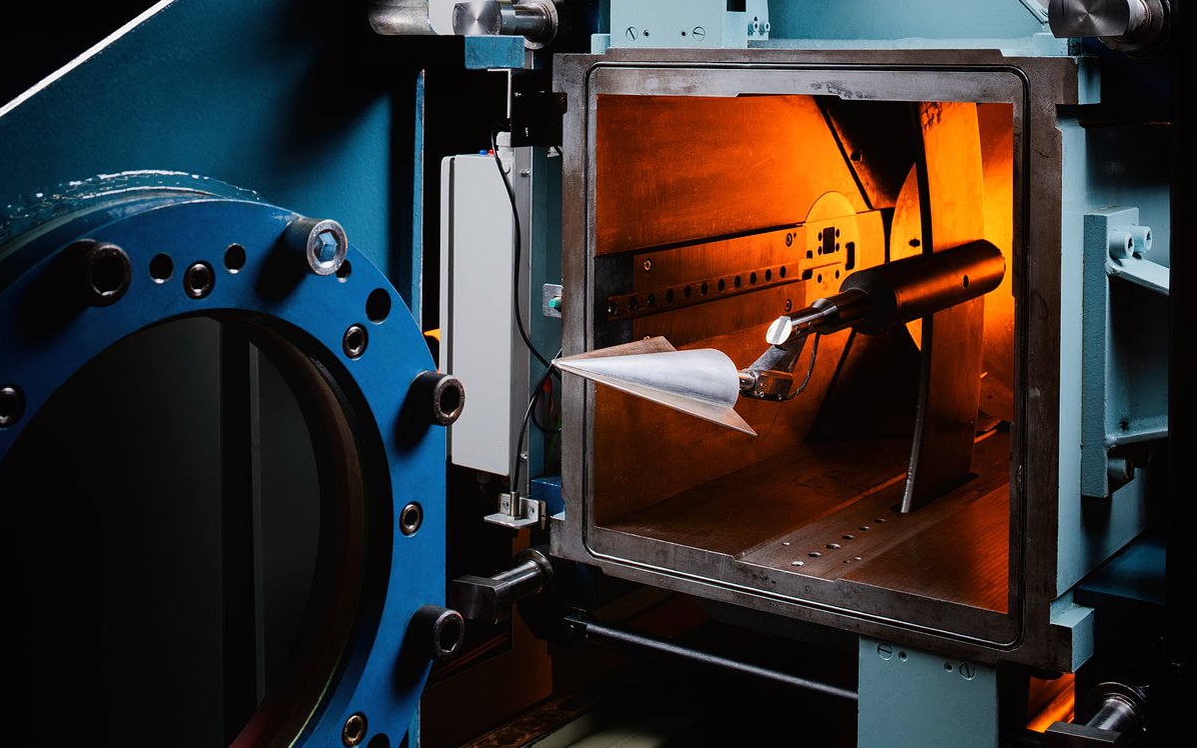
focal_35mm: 46
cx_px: 597
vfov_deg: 28.0
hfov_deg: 43.5
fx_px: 1501
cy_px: 353
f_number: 11
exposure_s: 1/160
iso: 1000
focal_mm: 45
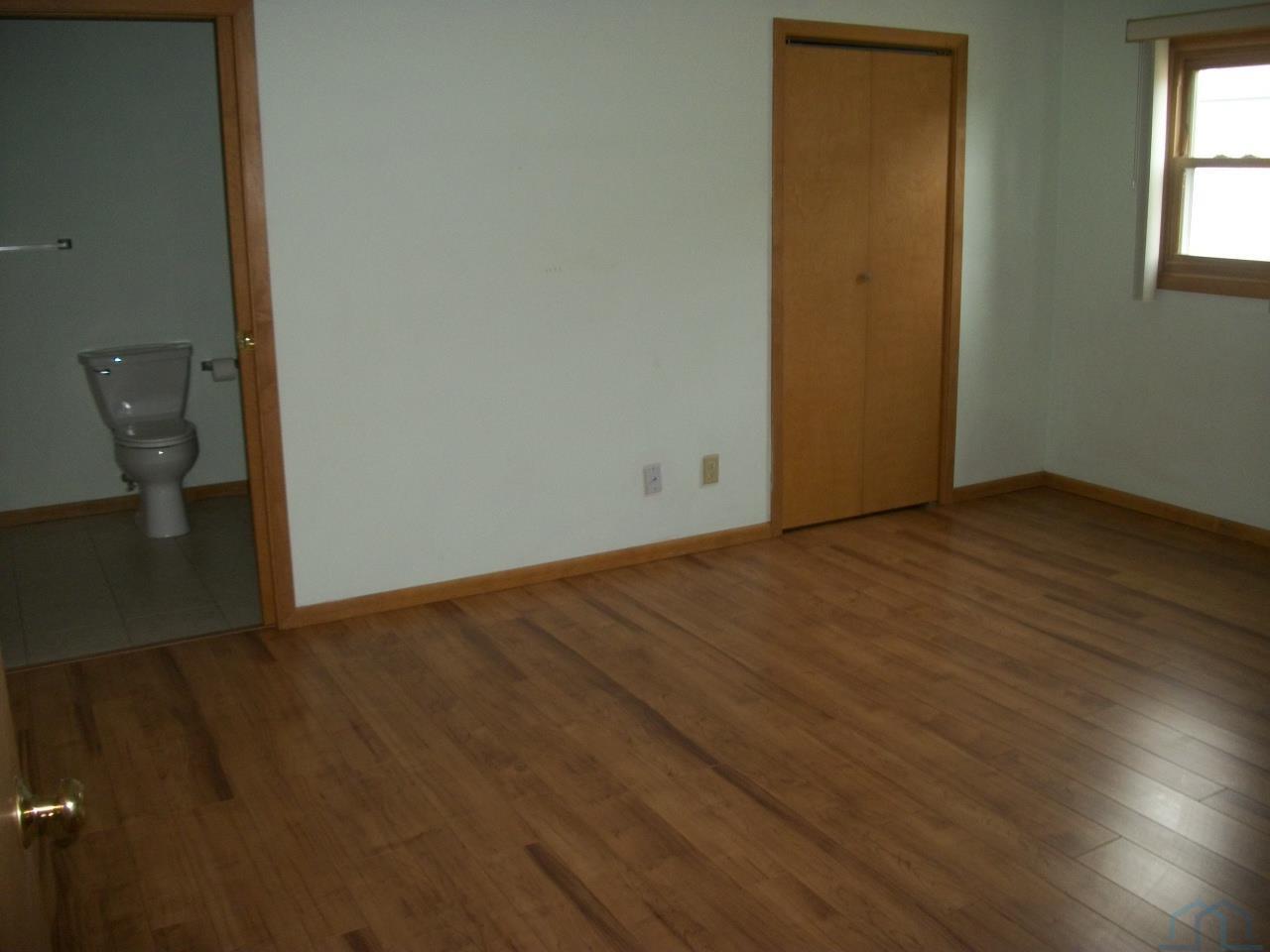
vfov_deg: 44.2
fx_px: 1174
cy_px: 476
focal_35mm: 32
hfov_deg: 56.8
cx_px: 635
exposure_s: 1/30
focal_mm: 5.7
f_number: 2.9
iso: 160
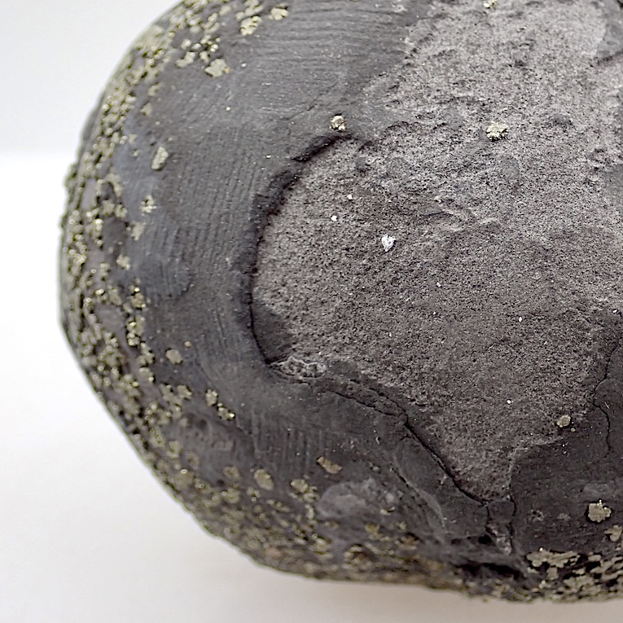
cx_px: 461
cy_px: 245
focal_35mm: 78
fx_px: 1588
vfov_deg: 22.2
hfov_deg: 22.0
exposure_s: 1/80
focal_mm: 9.65
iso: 200
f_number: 3.3
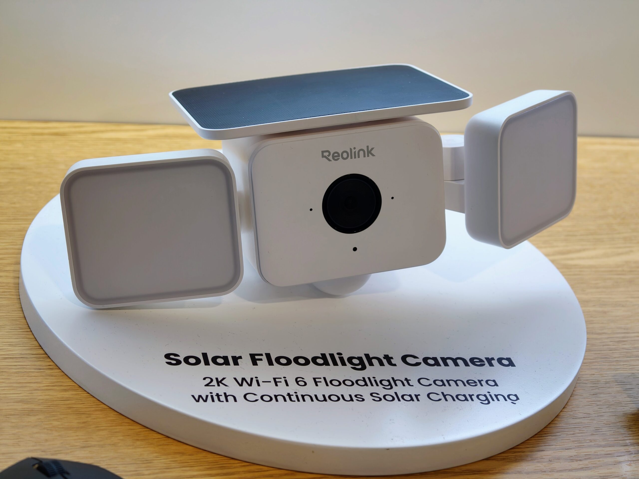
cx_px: 320
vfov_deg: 21.0
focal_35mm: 70
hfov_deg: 27.8
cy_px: 240
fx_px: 1292
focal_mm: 16.53
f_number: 13
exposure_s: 1/50
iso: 640
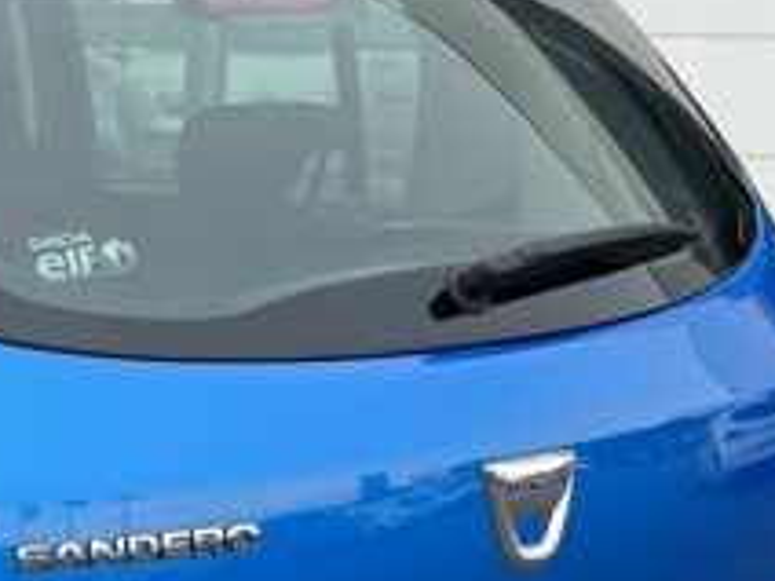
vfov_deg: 14.8
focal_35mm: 98
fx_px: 2194
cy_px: 603
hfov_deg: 19.1
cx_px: -113
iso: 80
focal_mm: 5.1
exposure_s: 1/121
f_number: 1.6
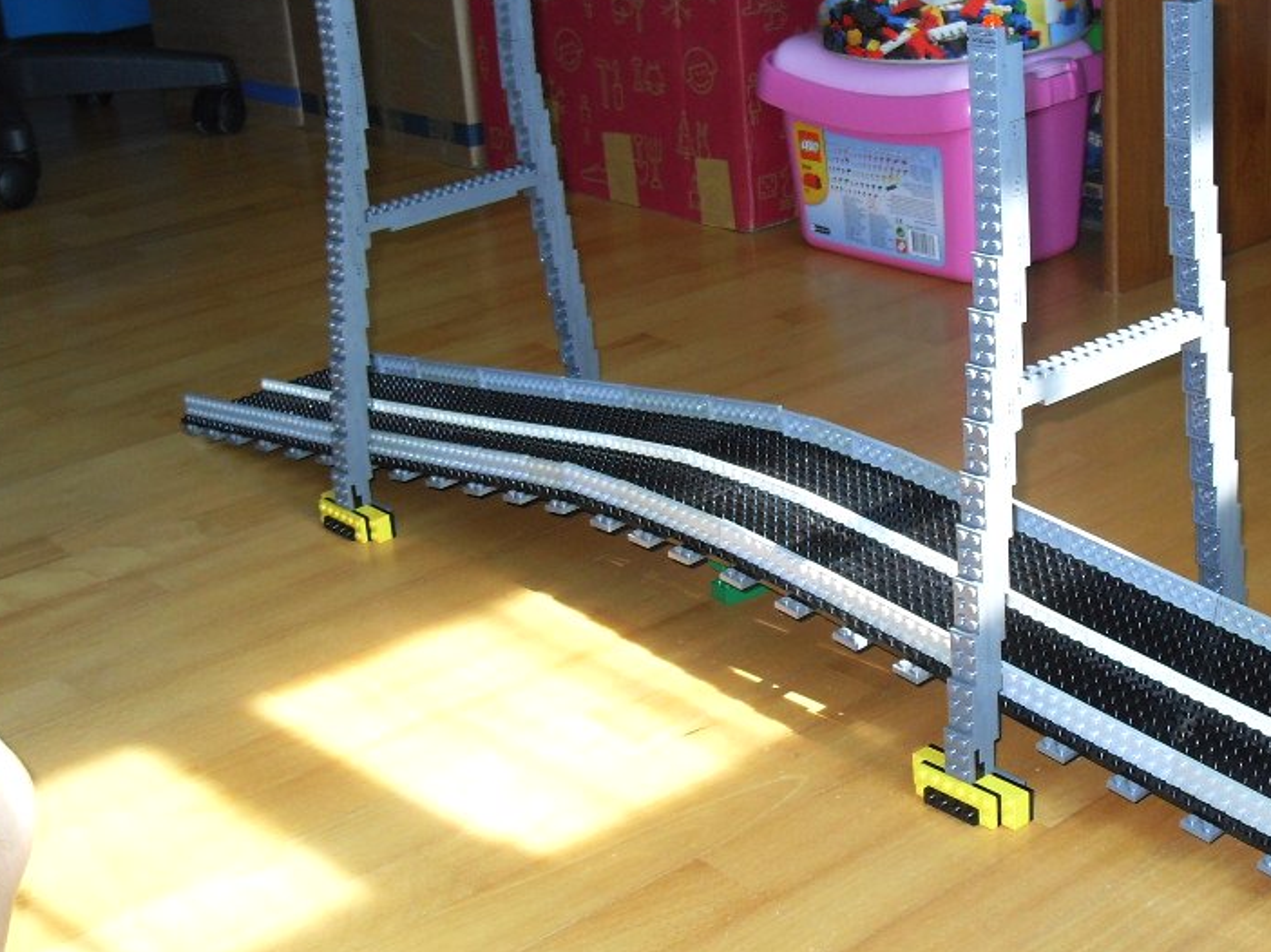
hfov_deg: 35.2
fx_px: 1982
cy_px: 436
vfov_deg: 27.0
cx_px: 844
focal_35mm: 54
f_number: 2.8
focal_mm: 6.3
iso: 100
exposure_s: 1/45
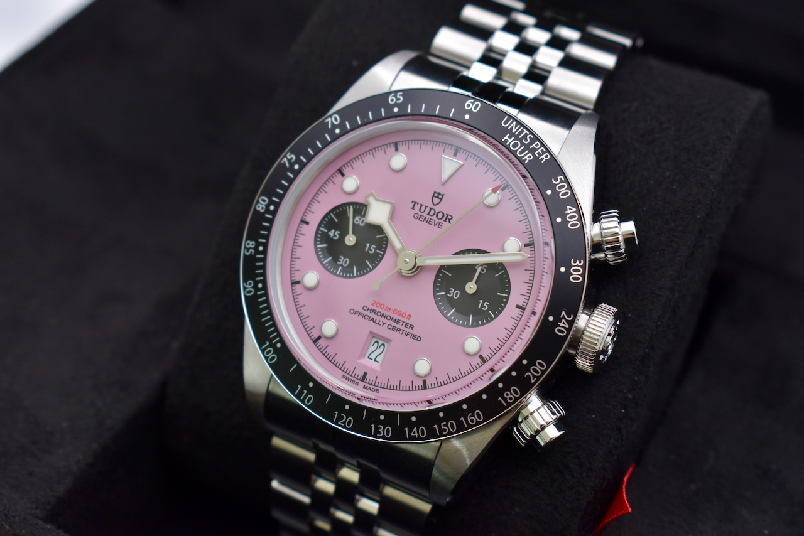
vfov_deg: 18.9
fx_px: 1608
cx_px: 402
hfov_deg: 28.1
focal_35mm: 72
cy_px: 268
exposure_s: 1/125
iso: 400
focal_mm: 48
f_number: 5.6
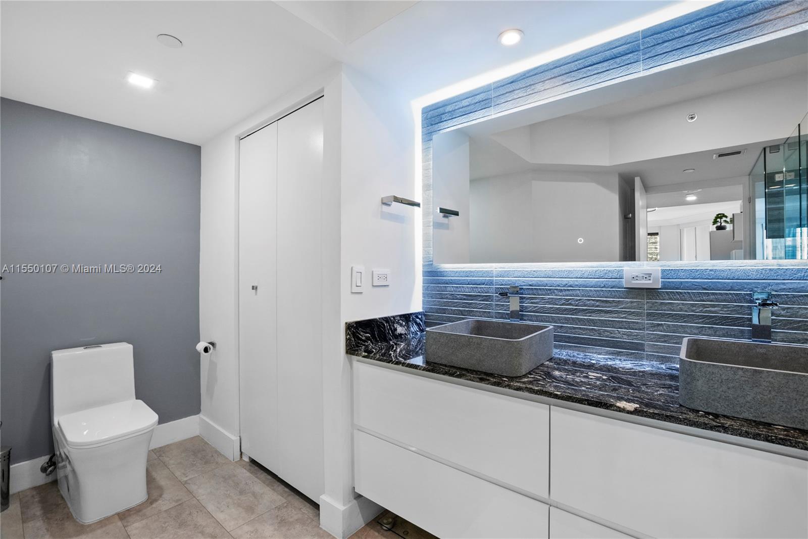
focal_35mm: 15
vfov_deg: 77.3
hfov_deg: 100.4
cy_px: 270
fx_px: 337
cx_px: 404
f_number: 8
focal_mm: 10
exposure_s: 1/15
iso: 450
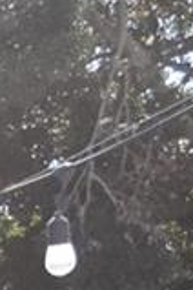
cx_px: -747
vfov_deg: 12.3
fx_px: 1214
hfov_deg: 6.1
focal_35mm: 151
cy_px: 547
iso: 800
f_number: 3.5
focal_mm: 10
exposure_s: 1/4000
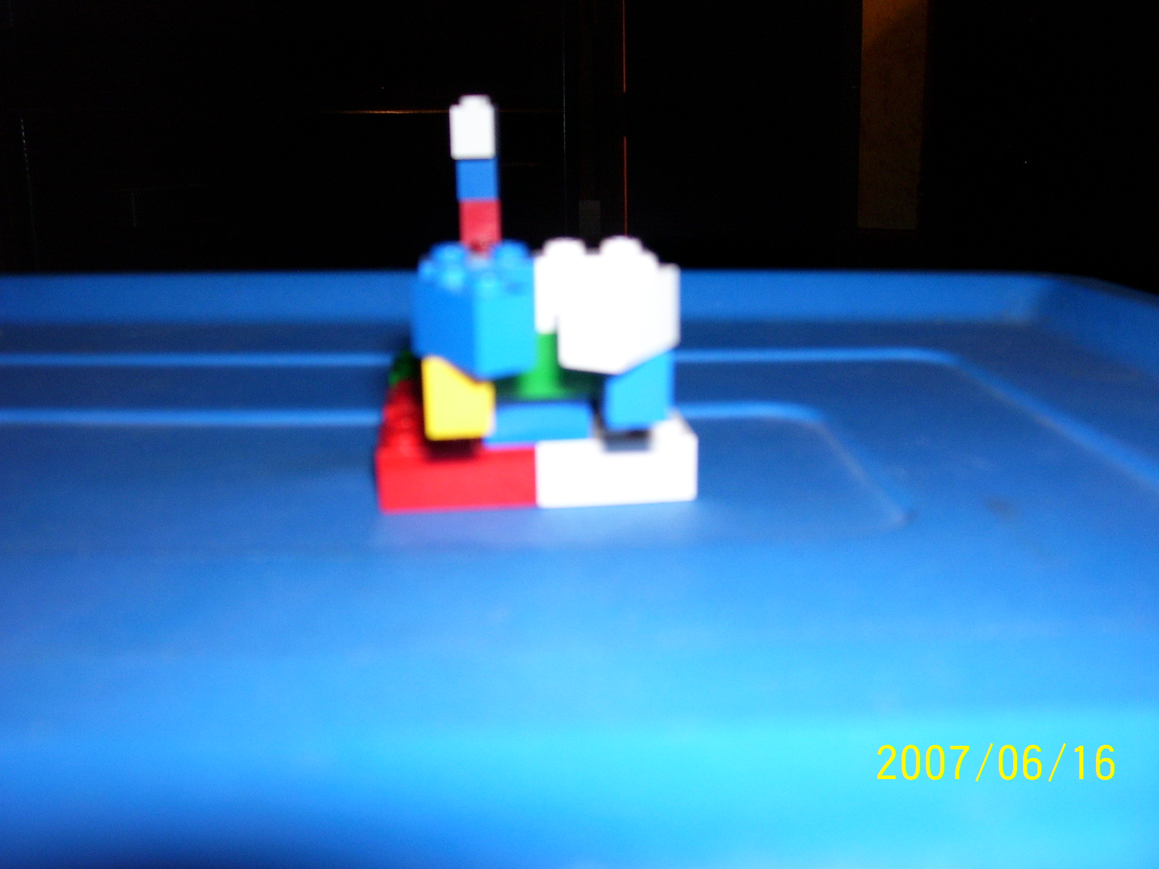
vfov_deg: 41.8
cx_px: 580
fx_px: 1138
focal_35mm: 34
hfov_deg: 54.0
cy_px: 434
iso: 125
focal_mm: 5.6
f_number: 2.7
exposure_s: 1/60
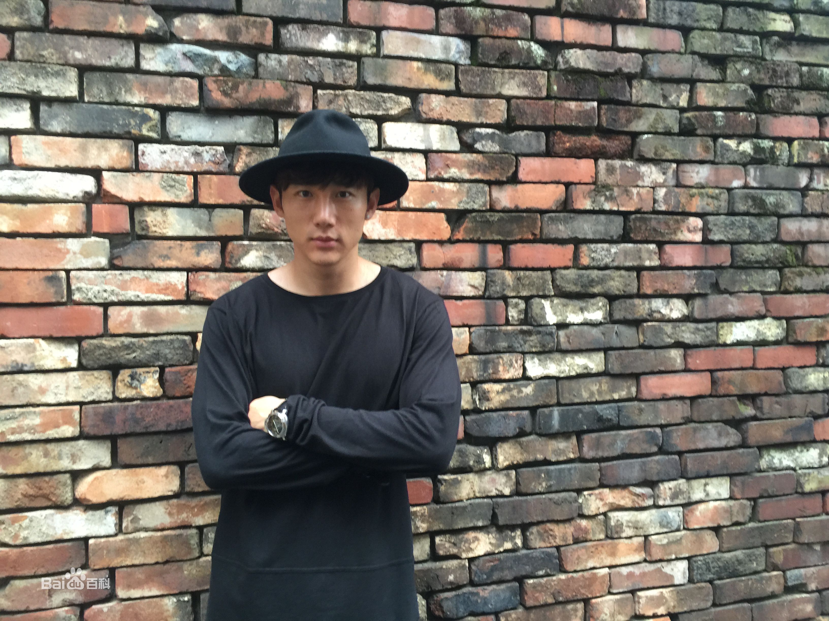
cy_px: 310
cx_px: 414
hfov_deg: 61.7
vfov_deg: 48.2
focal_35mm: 29
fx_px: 695
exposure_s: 1/15
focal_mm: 4.15
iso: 50
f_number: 2.2
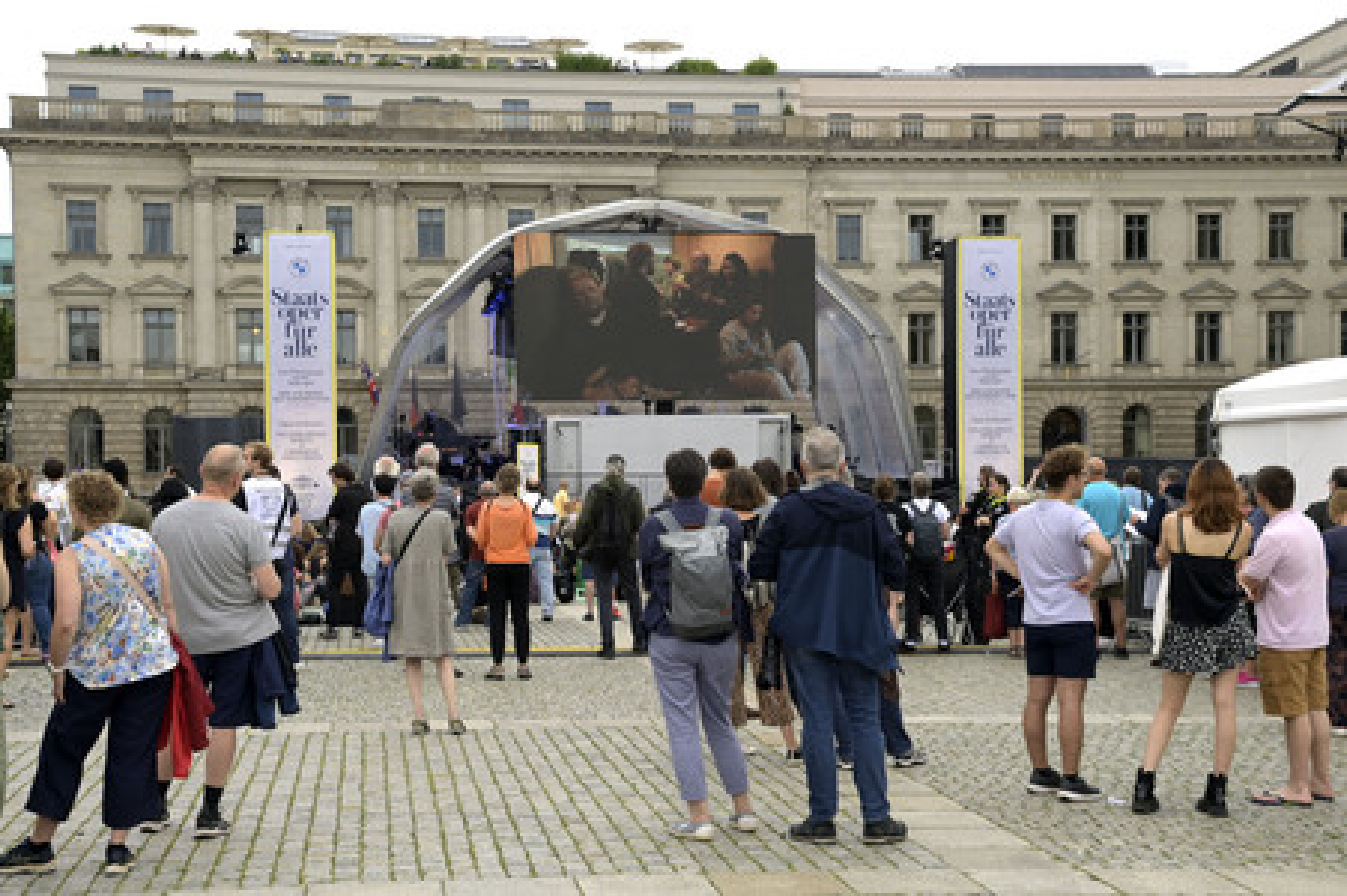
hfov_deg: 36.3
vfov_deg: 24.6
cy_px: 448
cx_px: 674
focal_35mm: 55
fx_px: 2056
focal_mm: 55
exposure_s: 1/160
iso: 400
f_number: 9
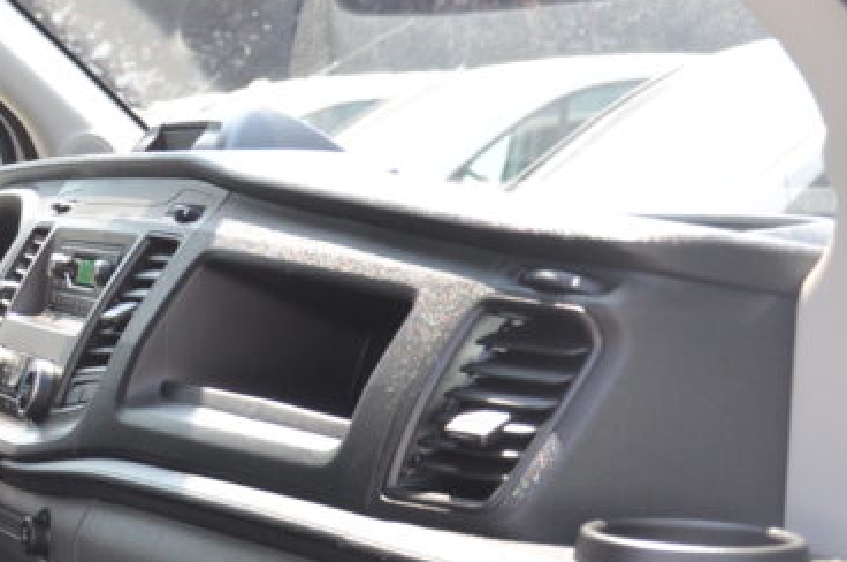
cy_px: 458
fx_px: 2452
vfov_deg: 13.0
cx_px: -274
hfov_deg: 18.2
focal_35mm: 104
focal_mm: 25
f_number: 5.6
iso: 400
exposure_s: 1/125
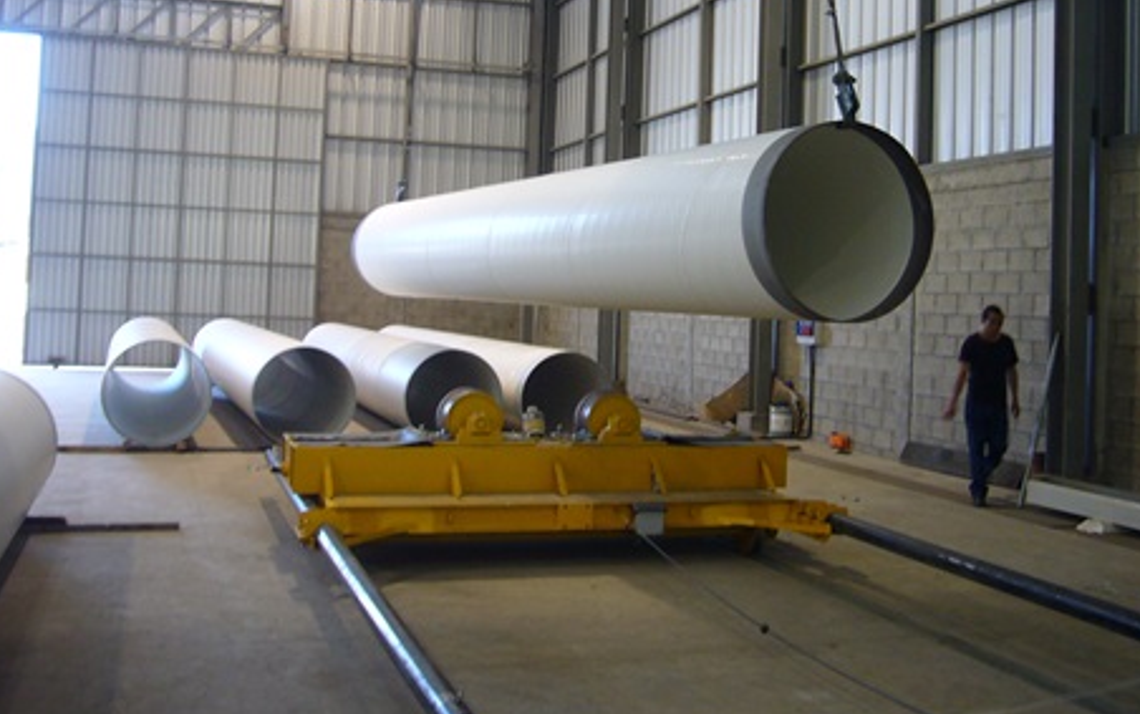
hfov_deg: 47.0
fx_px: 1306
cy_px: 255
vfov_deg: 30.4
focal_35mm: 42
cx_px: 651
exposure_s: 1/20
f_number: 2.8
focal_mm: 4.6
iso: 100
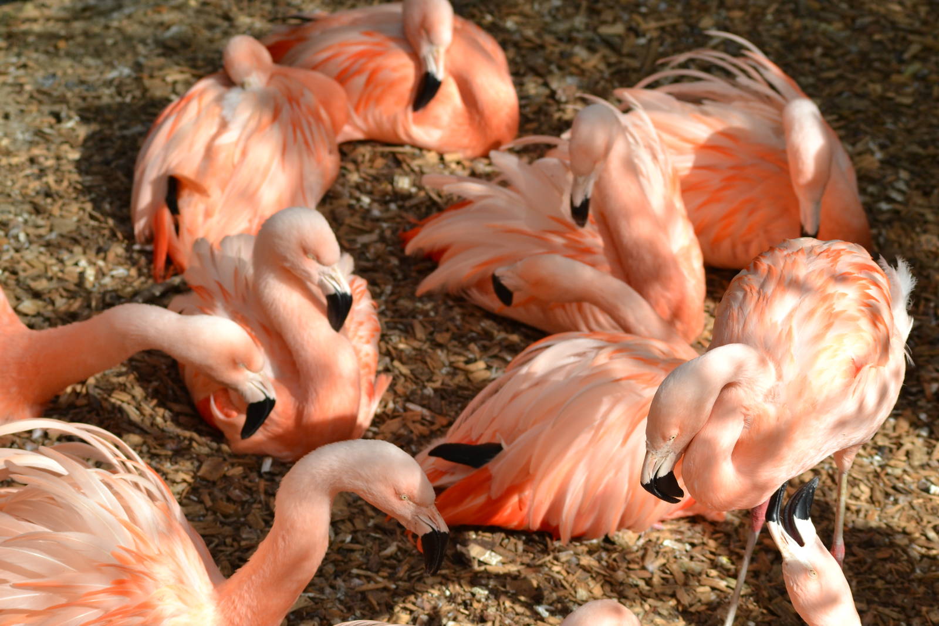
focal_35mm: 225
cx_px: 470
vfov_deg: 6.1
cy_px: 313
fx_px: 5869
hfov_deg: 9.1
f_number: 7.1
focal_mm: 150
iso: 400
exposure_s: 1/2000
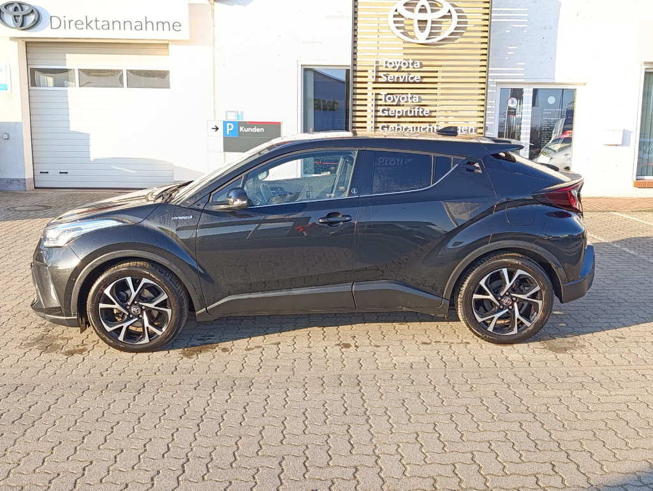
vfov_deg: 41.9
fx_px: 642
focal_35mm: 34
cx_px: 326
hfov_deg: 53.9
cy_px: 246
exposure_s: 1/100
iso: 57
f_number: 1.65
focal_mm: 6.11
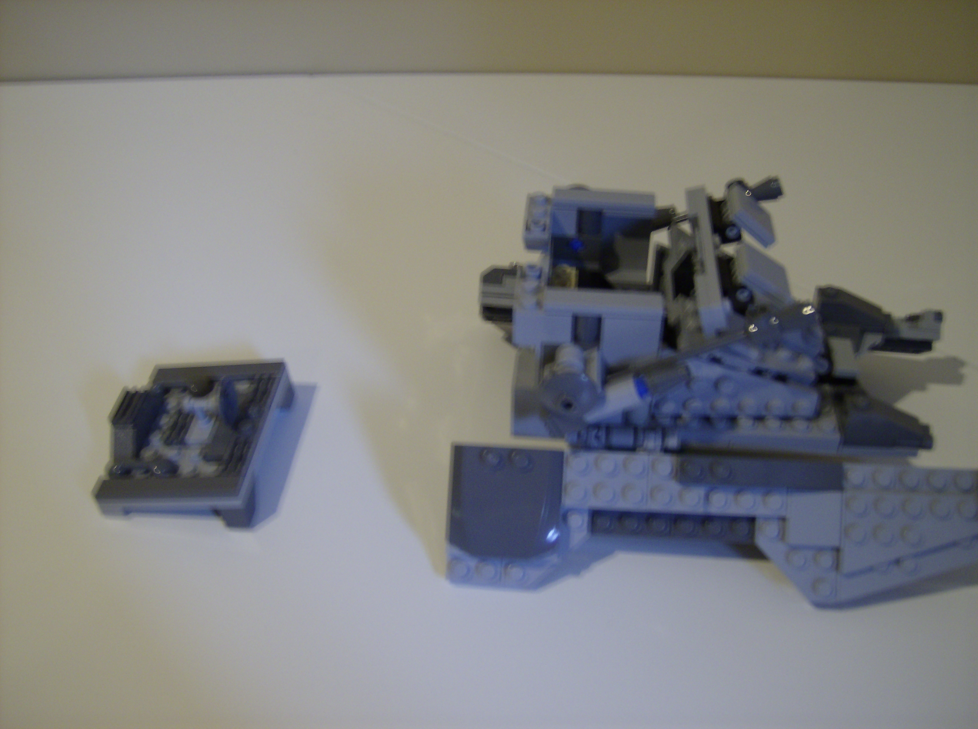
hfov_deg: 51.5
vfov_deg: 39.5
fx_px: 1015
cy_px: 364
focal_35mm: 36
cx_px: 489
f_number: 2.8
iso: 200
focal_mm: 6
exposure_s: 1/4.72
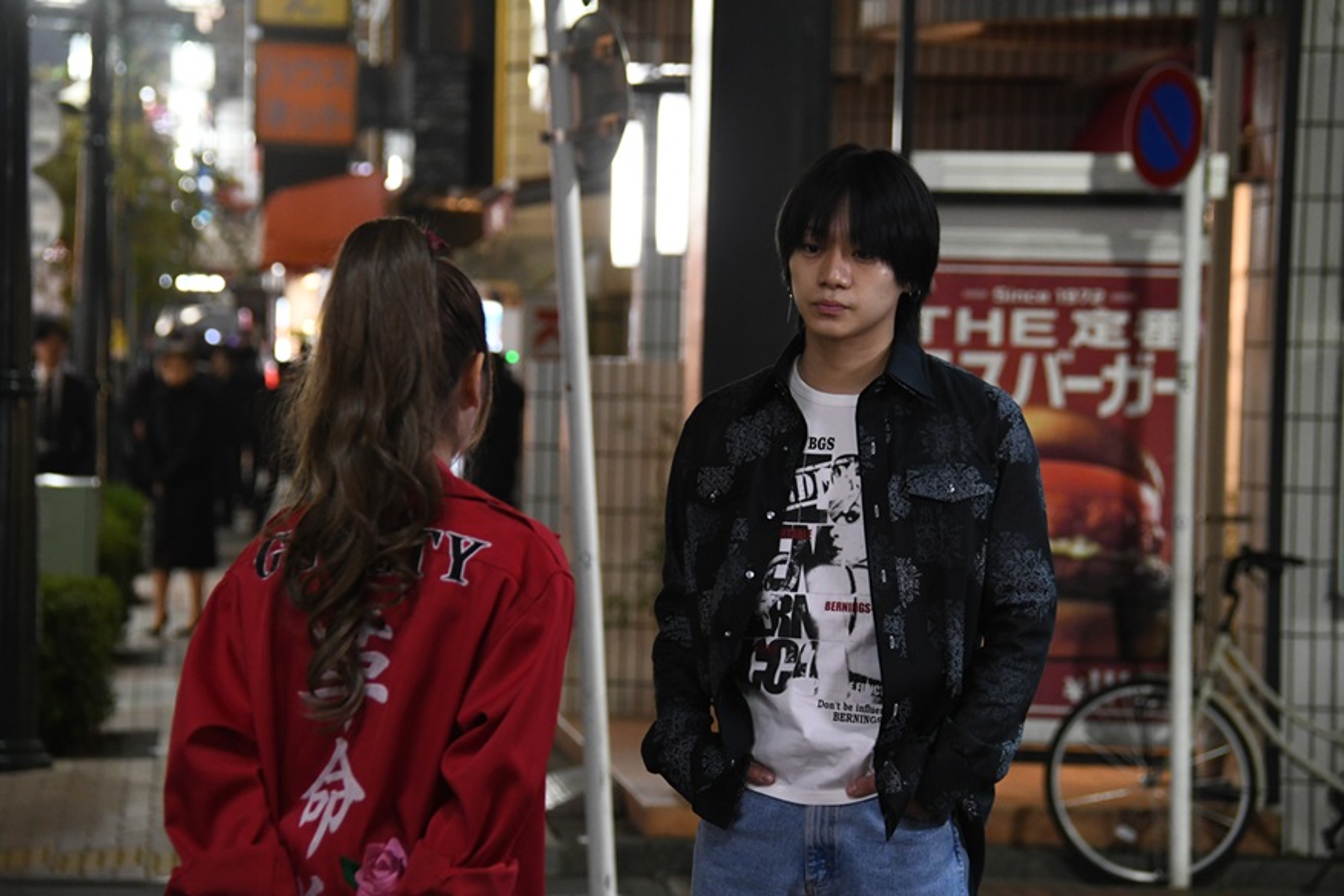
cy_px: 448
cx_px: 672
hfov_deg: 11.4
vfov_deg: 7.6
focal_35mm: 180
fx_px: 6719
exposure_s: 1/50
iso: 2500
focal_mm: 120
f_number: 5.6
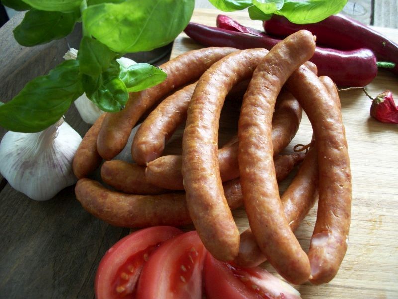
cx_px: 199
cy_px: 150
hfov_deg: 56.8
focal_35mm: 32
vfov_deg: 44.2
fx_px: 368
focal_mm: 5.7
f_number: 2.9
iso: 160
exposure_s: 1/13
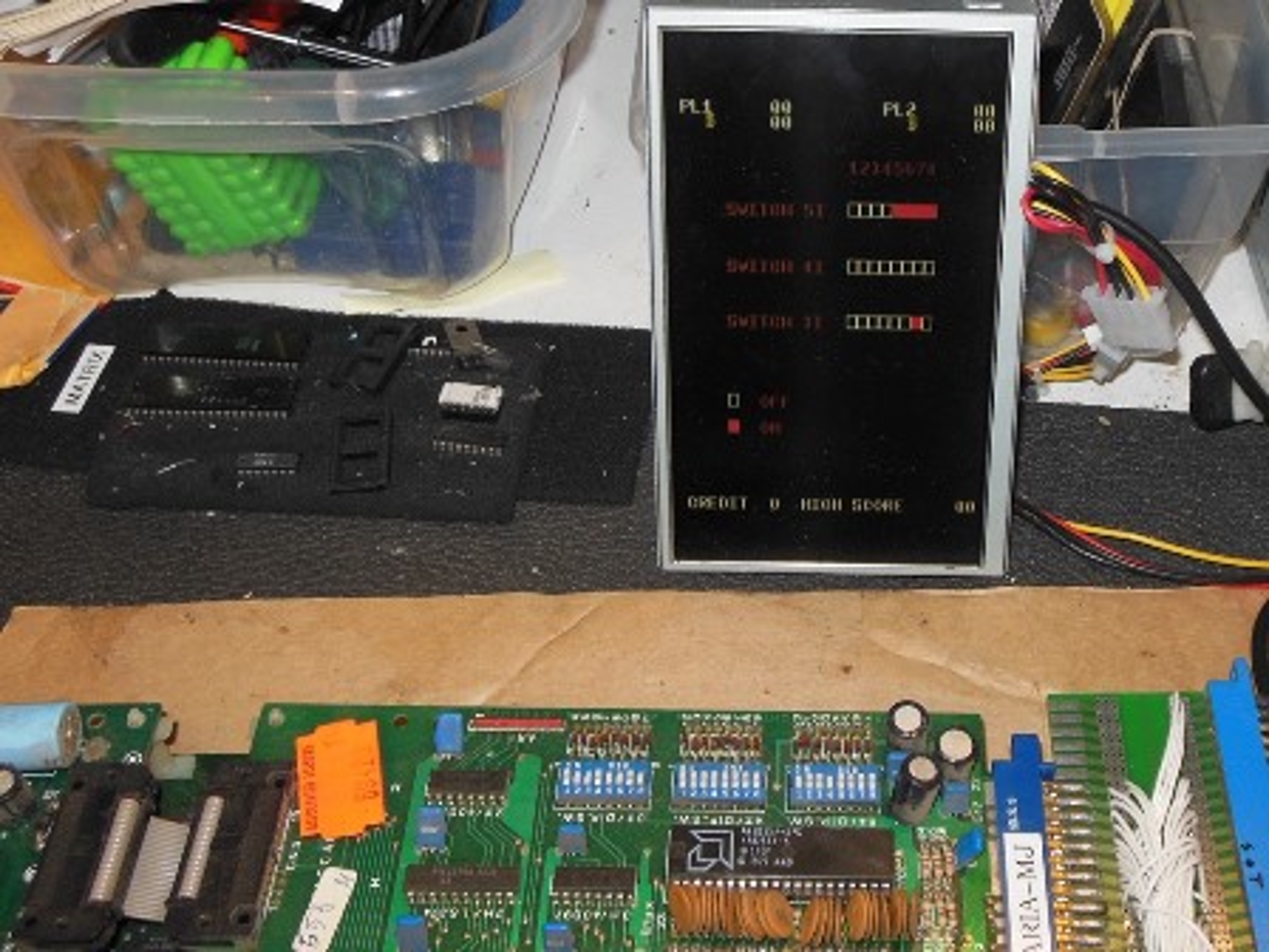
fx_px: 1210
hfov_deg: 55.4
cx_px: 634
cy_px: 476
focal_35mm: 33
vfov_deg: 42.9
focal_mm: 6
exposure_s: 1/30
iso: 125
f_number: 3.5
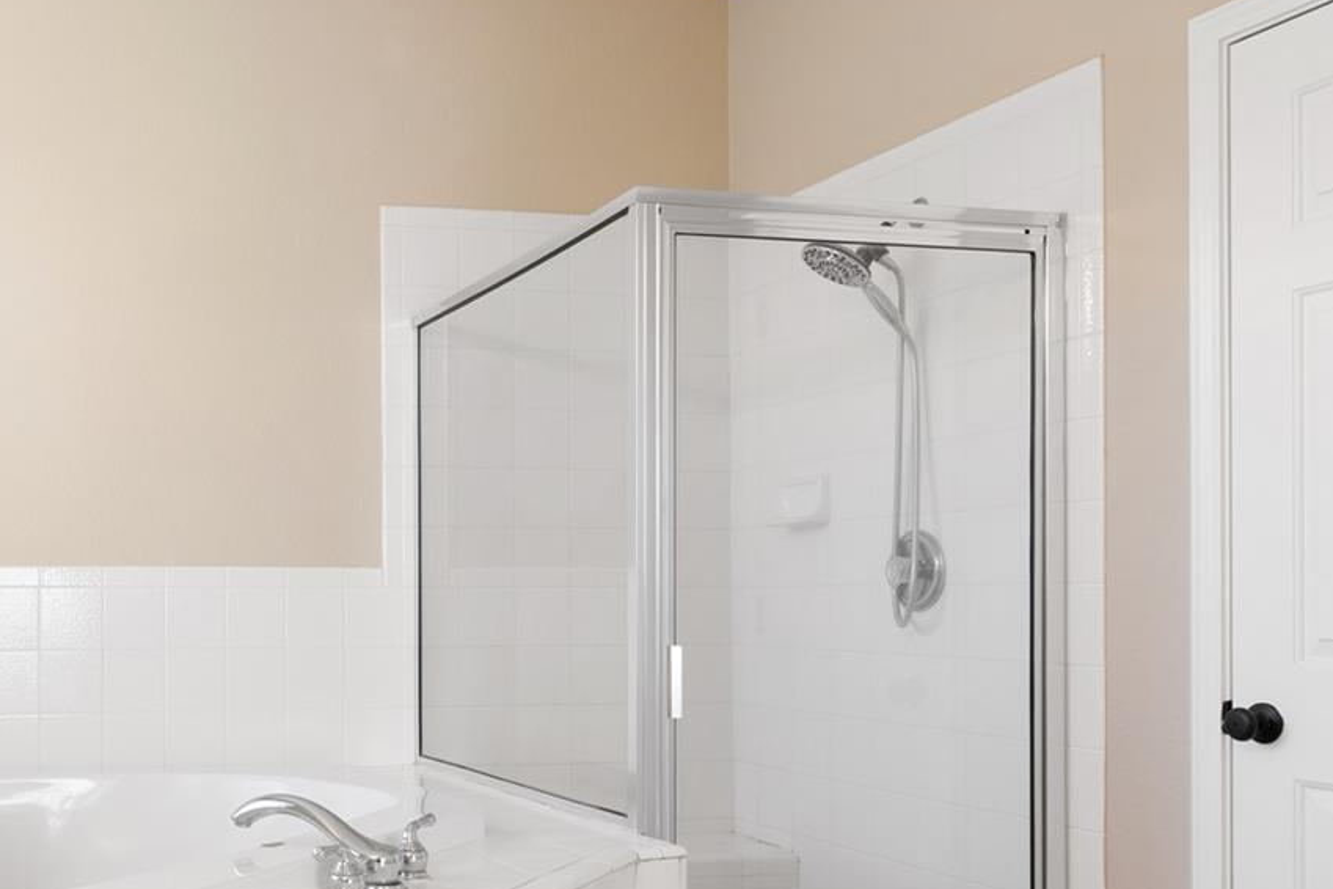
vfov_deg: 32.3
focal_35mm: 41
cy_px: 603
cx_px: 188
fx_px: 1518
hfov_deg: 44.1
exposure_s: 1/4
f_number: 8
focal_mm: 17
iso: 400
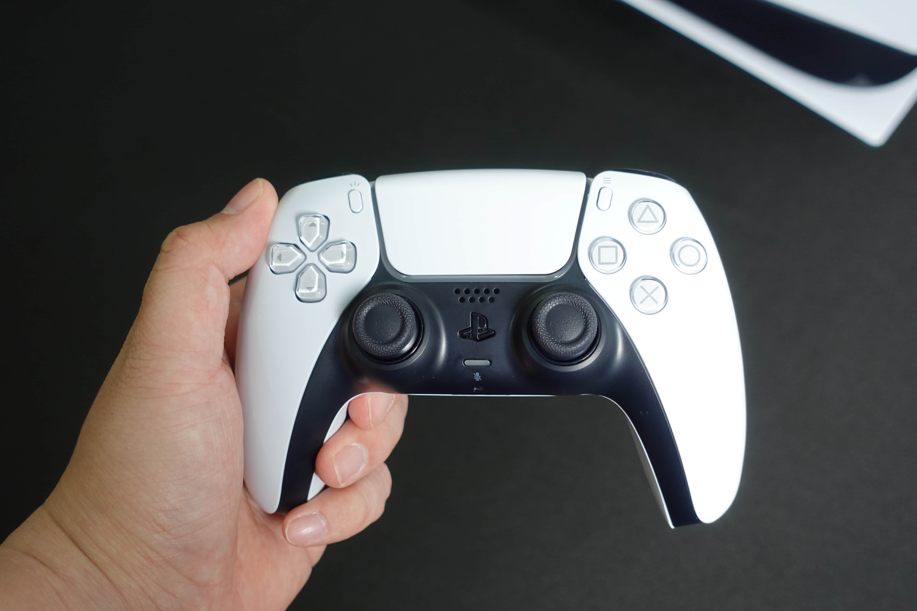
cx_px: 458
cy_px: 306
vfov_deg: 31.9
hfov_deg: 46.4
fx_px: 1070
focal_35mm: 42
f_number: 2.8
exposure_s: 1/50
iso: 250
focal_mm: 16.08
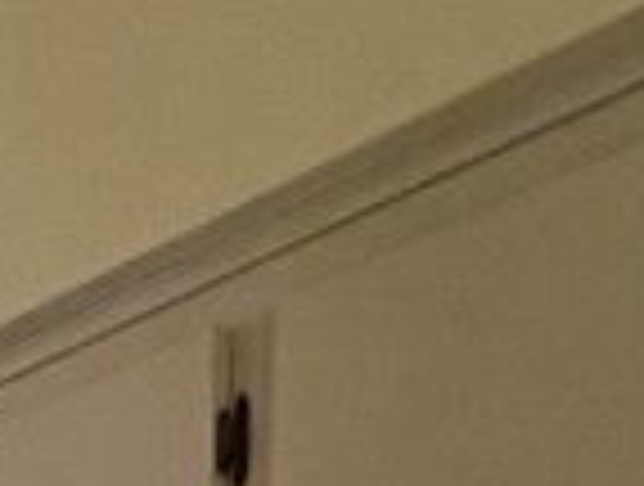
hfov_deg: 15.8
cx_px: -608
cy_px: 1390
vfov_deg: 10.8
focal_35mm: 100
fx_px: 1865
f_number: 2.2
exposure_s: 1/120
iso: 250
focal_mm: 2.22
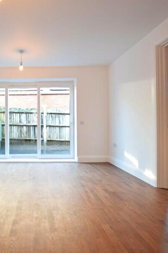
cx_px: 32
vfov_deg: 76.1
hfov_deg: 51.4
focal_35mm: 23
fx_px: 161
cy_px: 124
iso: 100
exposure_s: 1/10
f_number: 3.5
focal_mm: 10
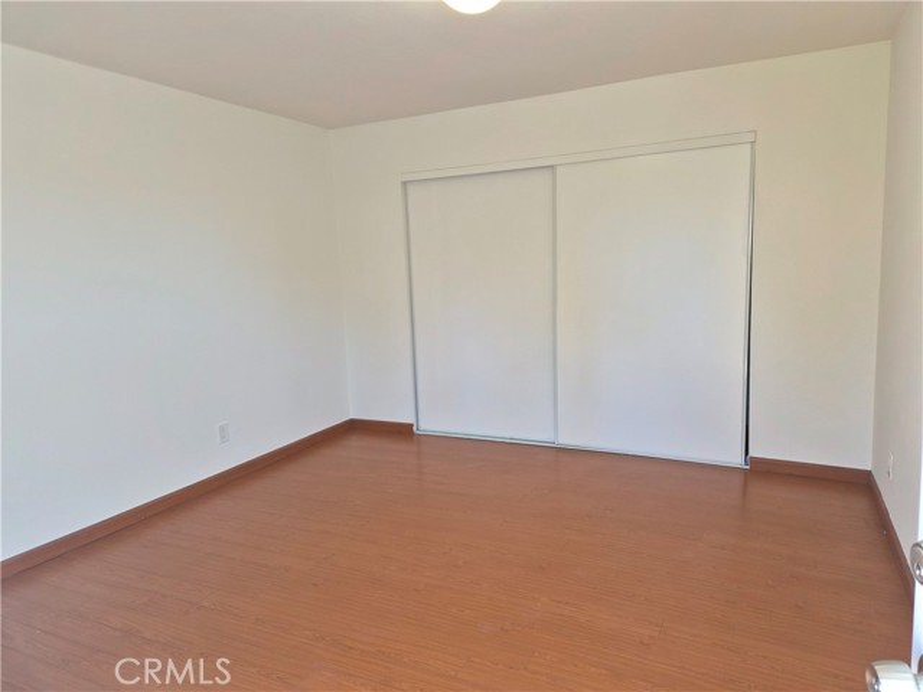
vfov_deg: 58.9
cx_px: 462
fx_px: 613
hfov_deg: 73.9
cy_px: 346
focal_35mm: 23
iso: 80
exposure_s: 1/120
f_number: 1.8
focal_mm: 5.4
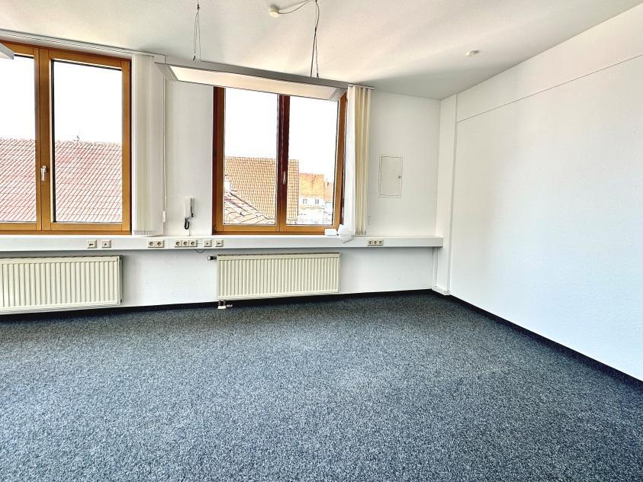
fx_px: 316
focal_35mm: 17
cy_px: 220
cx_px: 341
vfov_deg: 74.6
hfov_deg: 90.9
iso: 40
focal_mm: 2.22
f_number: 2.2
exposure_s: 1/113
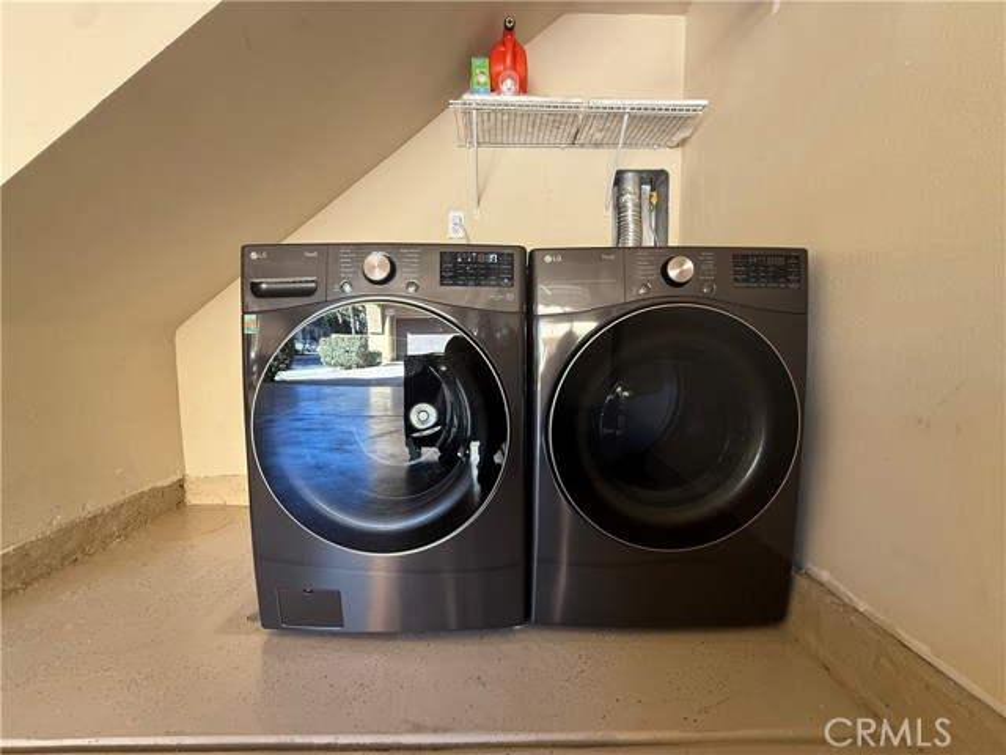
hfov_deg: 102.1
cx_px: 503
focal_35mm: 14
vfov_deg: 85.7
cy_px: 378
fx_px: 407
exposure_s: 1/63
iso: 320
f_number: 2.2
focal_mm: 2.22
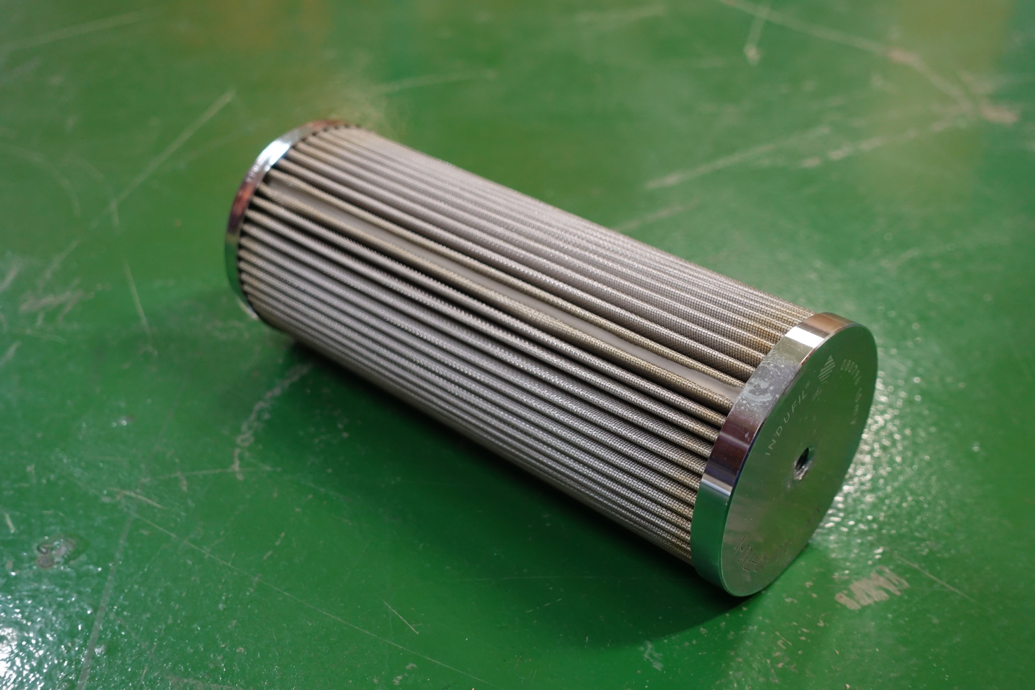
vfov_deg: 32.6
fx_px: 1179
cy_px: 345
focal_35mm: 41
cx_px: 518
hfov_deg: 47.4
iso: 800
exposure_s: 1/25
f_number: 2.8
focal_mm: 14.9
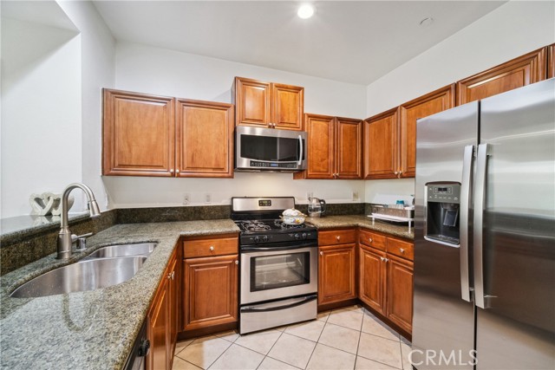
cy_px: 185
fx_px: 216
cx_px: 278
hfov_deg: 104.2
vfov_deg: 81.2
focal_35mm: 14
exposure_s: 1/2.5
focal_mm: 9
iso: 400
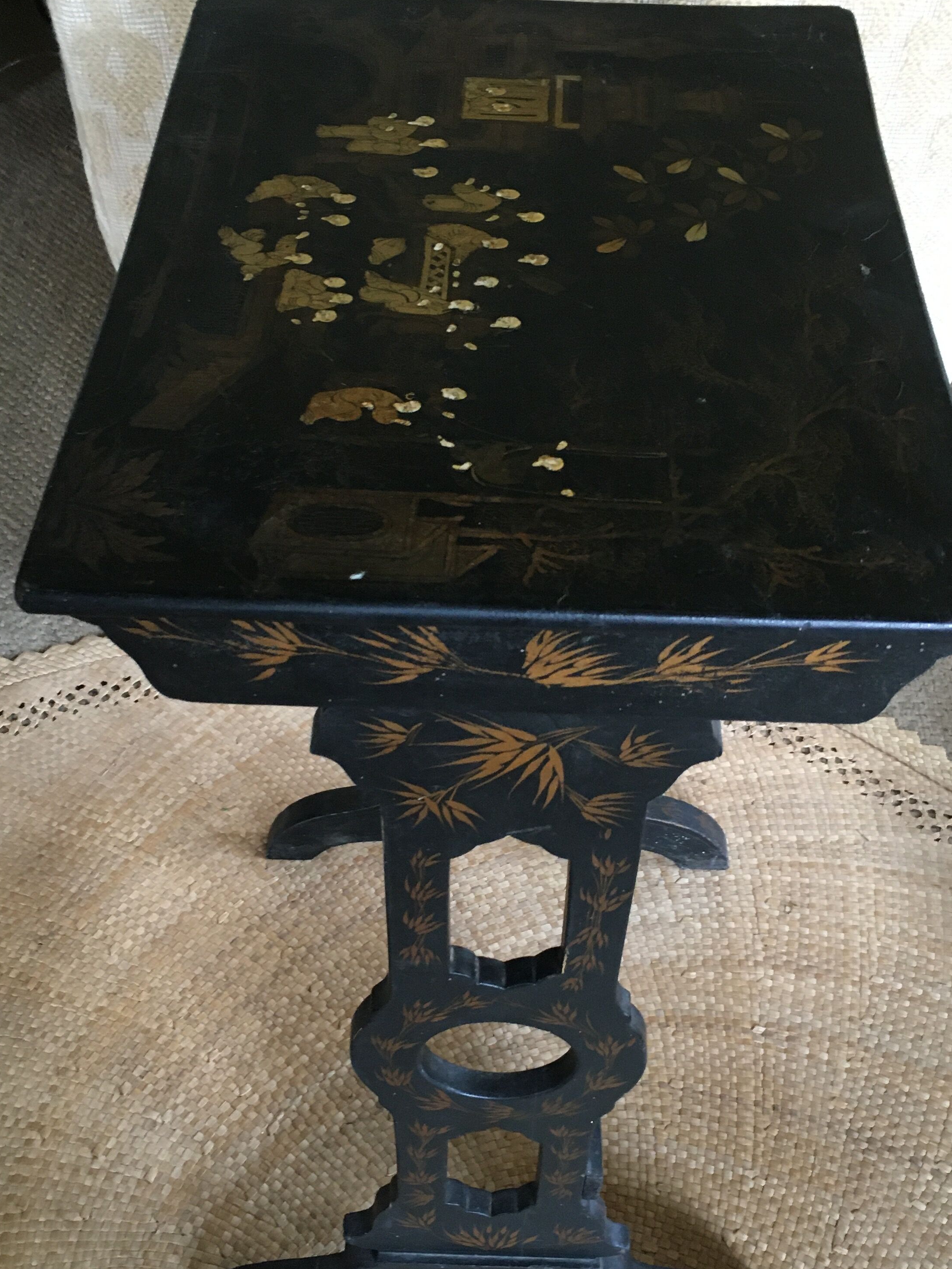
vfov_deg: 46.7
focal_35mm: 40
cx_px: 471
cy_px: 712
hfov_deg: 36.0
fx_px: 1467
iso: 200
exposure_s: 1/20
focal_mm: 4.15
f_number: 2.2
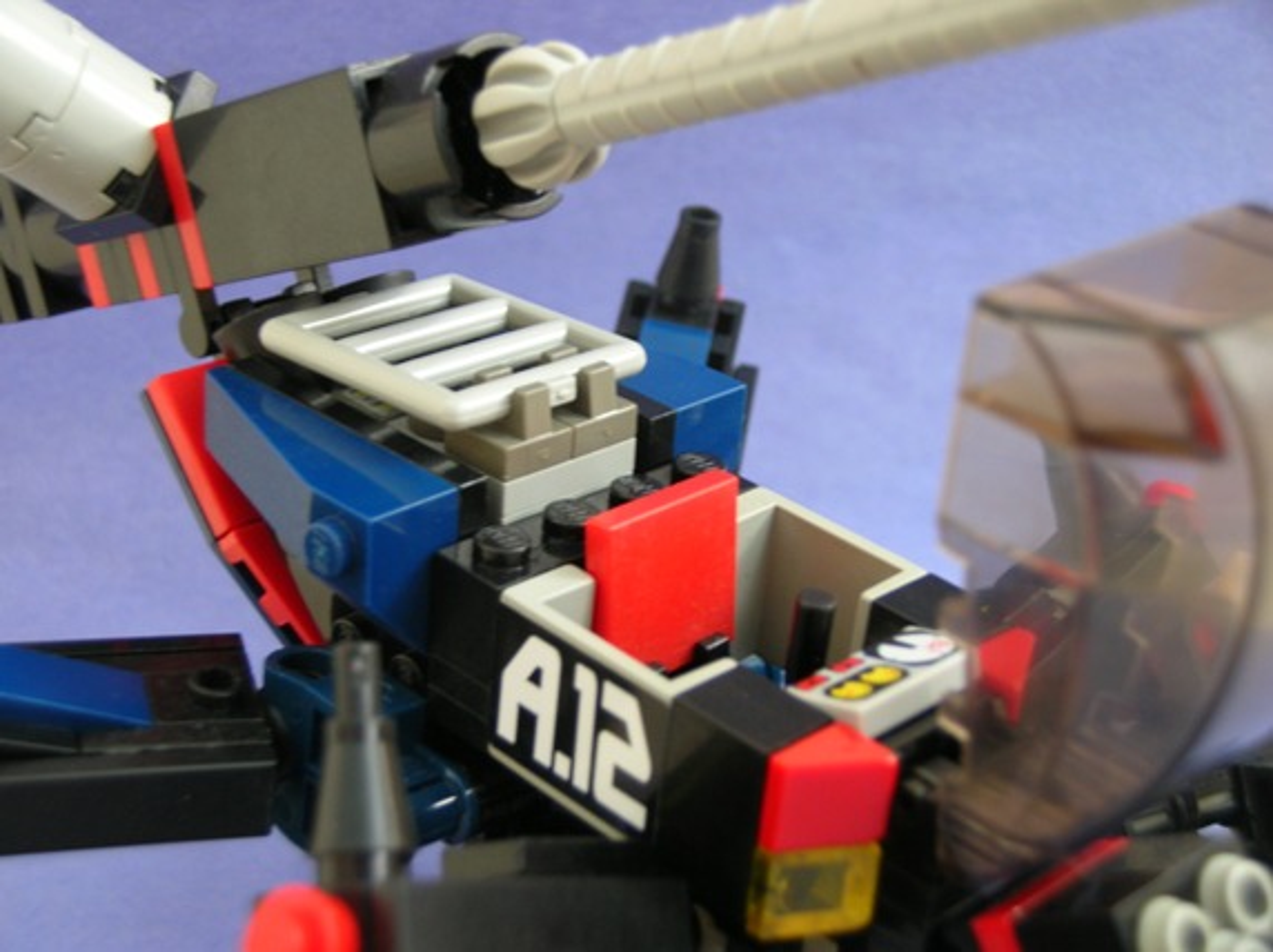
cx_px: 636
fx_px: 2352
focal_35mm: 64
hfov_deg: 30.3
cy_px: 476
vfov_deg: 22.9
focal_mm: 10.6
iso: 50
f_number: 3.2
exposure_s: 1/5.5
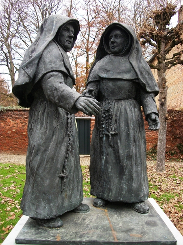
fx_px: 226
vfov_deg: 56.8
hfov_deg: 44.2
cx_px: 92
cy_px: 122
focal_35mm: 32
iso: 80
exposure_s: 1/100
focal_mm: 5.7
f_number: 2.9
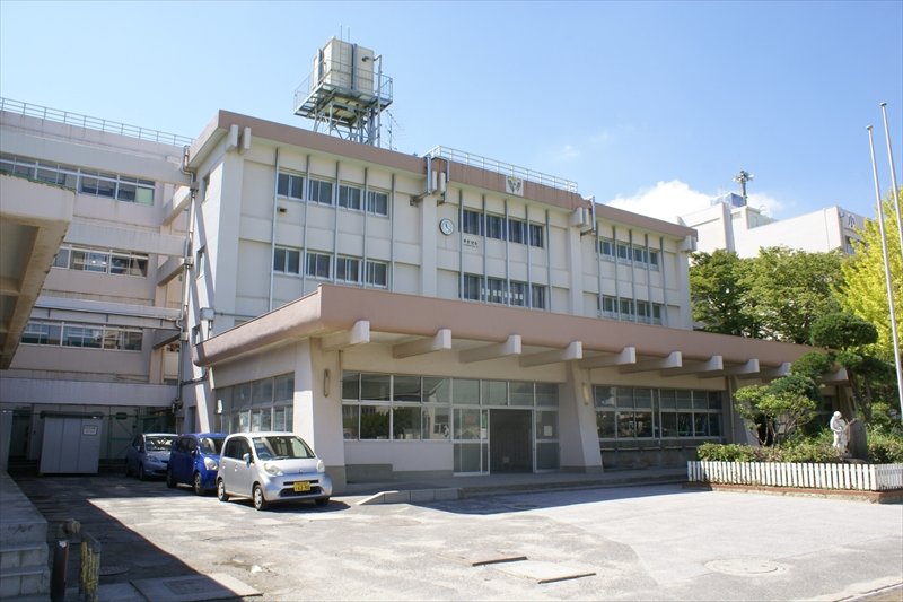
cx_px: 452
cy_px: 301
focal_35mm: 27
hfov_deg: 67.4
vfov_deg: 47.9
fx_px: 677
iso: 100
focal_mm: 18
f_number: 10
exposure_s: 1/100
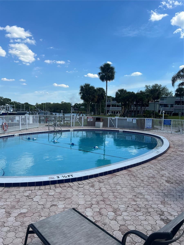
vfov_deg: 67.3
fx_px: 184
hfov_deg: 53.1
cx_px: 92
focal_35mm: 26
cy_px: 122
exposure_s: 1/4444
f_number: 1.5
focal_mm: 5.7
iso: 50
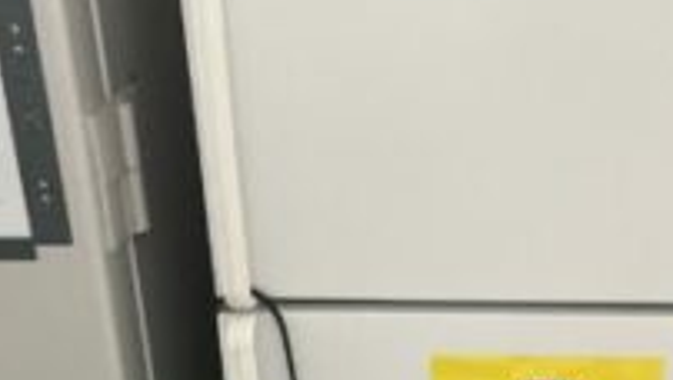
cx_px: 586
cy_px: 355
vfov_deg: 17.0
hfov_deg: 29.1
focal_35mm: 70
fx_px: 1250
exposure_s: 1/60
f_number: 1.6
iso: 320
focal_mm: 5.1
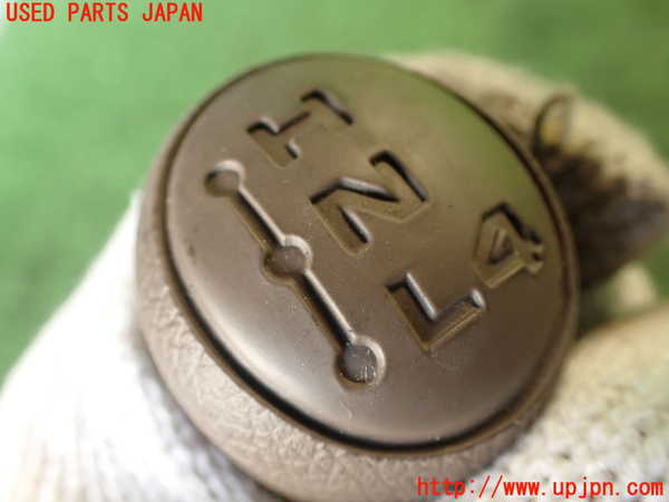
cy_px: 251
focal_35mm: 32
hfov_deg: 56.8
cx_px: 334
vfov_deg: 44.2
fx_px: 618
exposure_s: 1/30
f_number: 2.4
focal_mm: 5.79
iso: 200
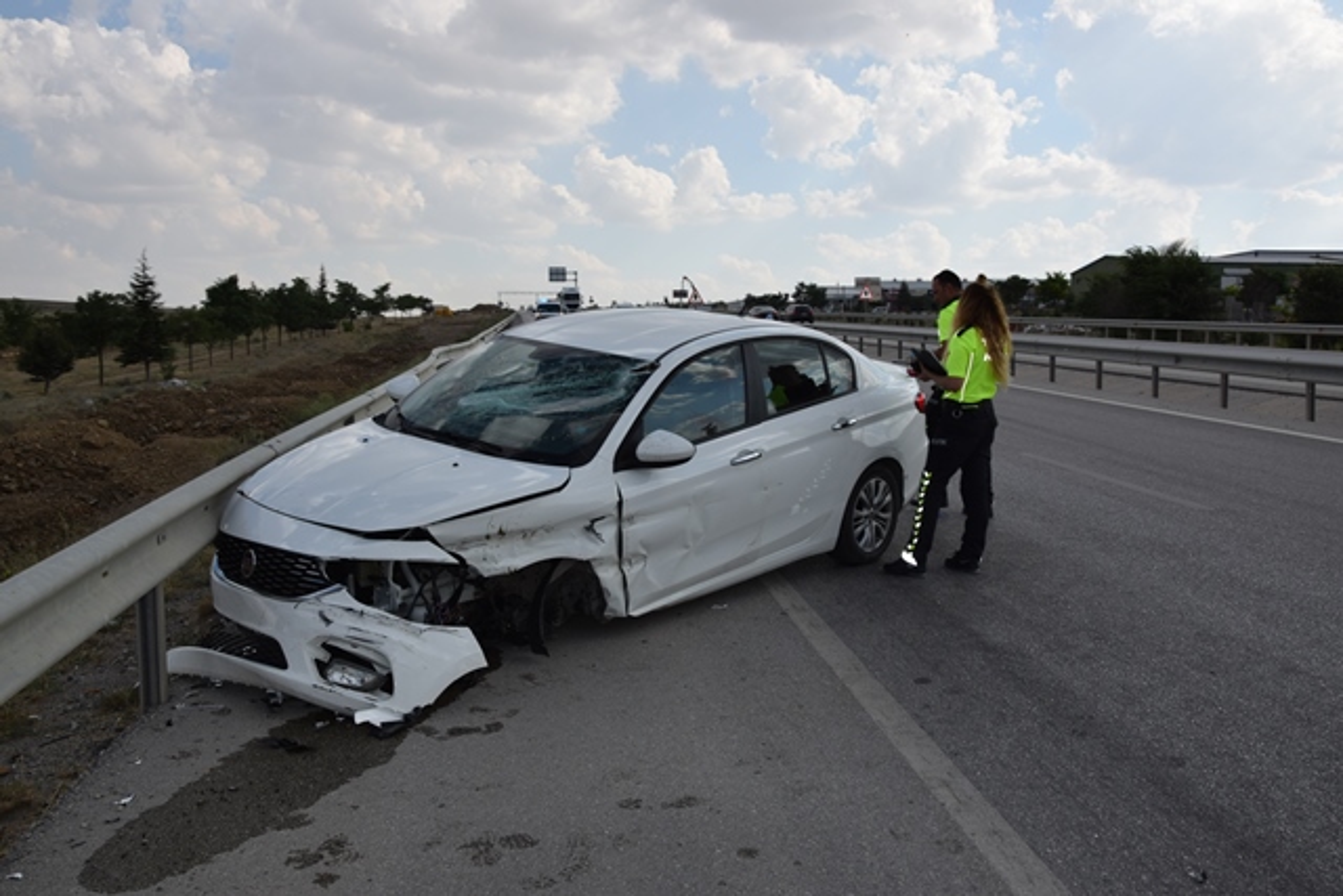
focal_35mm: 32
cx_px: 672
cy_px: 448
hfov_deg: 59.5
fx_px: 1175
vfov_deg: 41.7
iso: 100
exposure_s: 1/200
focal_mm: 21
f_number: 11
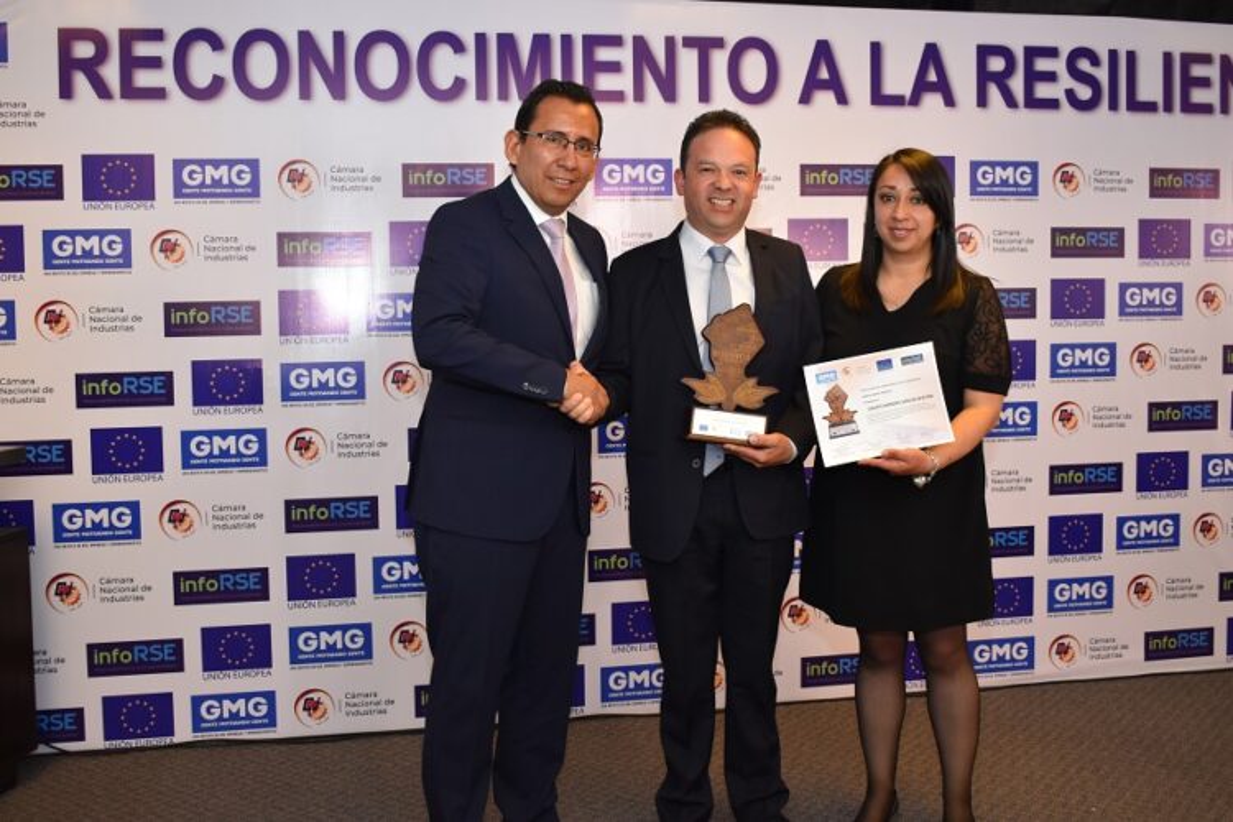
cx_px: 616
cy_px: 411
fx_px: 1336
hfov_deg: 49.6
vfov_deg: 34.2
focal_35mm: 39
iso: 800
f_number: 5
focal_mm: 26
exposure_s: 1/100
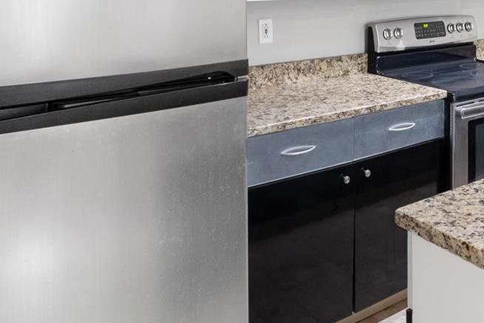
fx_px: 524
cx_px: 426
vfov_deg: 31.3
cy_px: -11
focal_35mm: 39
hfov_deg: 45.4
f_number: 8
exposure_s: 1/3
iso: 400
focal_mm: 8
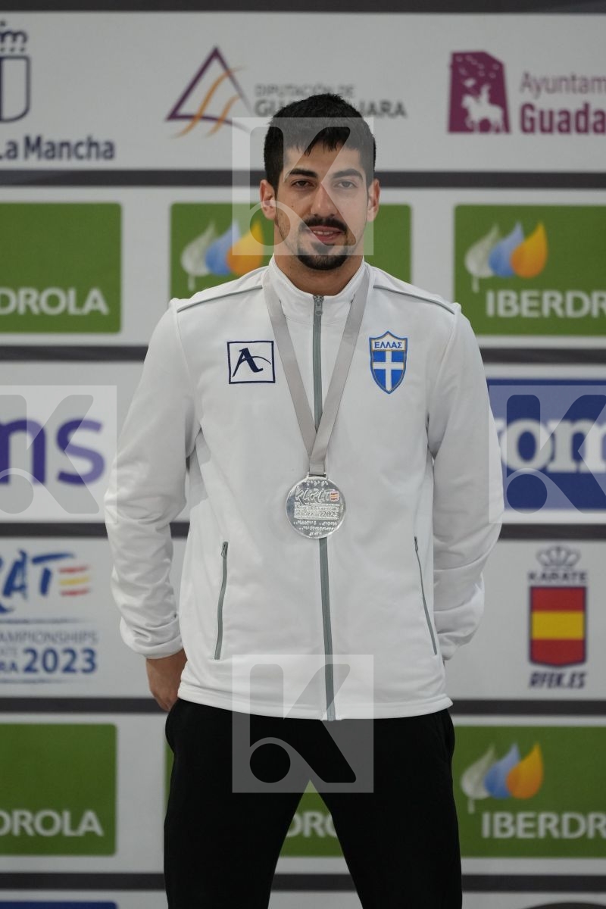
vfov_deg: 6.9
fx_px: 7574
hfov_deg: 4.6
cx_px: 303
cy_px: 454
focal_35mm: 300
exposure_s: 1/500
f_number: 2.8
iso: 2000
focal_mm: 200
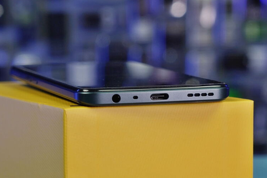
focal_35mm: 86
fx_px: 638
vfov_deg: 15.9
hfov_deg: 23.6
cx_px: 134
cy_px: 92
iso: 640
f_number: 7.1
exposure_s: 1/125
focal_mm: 67
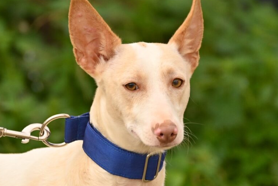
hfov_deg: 3.4
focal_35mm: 599
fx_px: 4626
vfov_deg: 2.3
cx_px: 131
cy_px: 78
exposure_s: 1/4000
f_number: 5.6
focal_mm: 300
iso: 2000
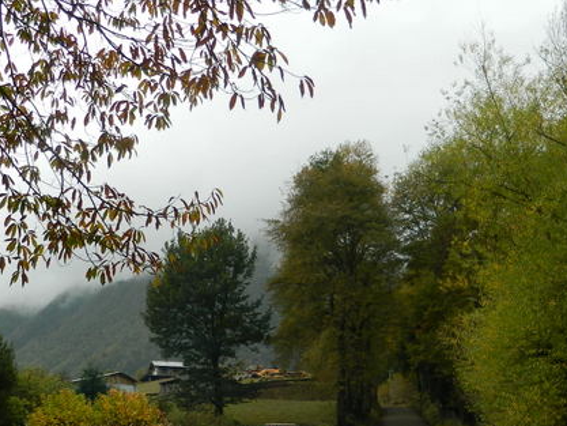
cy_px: 267
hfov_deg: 39.6
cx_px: 279
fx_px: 786
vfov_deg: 30.2
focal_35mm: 48
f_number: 3.1
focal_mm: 4.5
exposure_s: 1/125
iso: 80
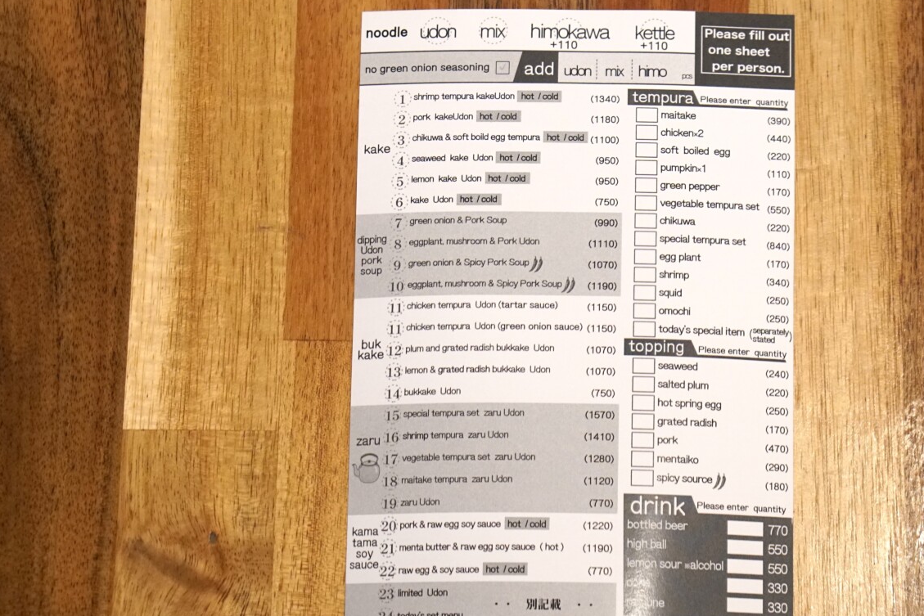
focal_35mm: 94
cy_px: 295
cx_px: 573
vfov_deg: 14.6
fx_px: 2404
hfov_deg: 21.7
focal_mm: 47
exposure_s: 1/125
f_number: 5
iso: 1600
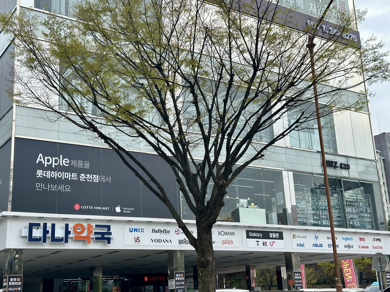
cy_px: 146
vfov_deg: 30.3
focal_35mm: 48
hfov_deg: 39.7
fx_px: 541
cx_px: 195
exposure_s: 1/1953
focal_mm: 6.86
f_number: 1.78
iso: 64
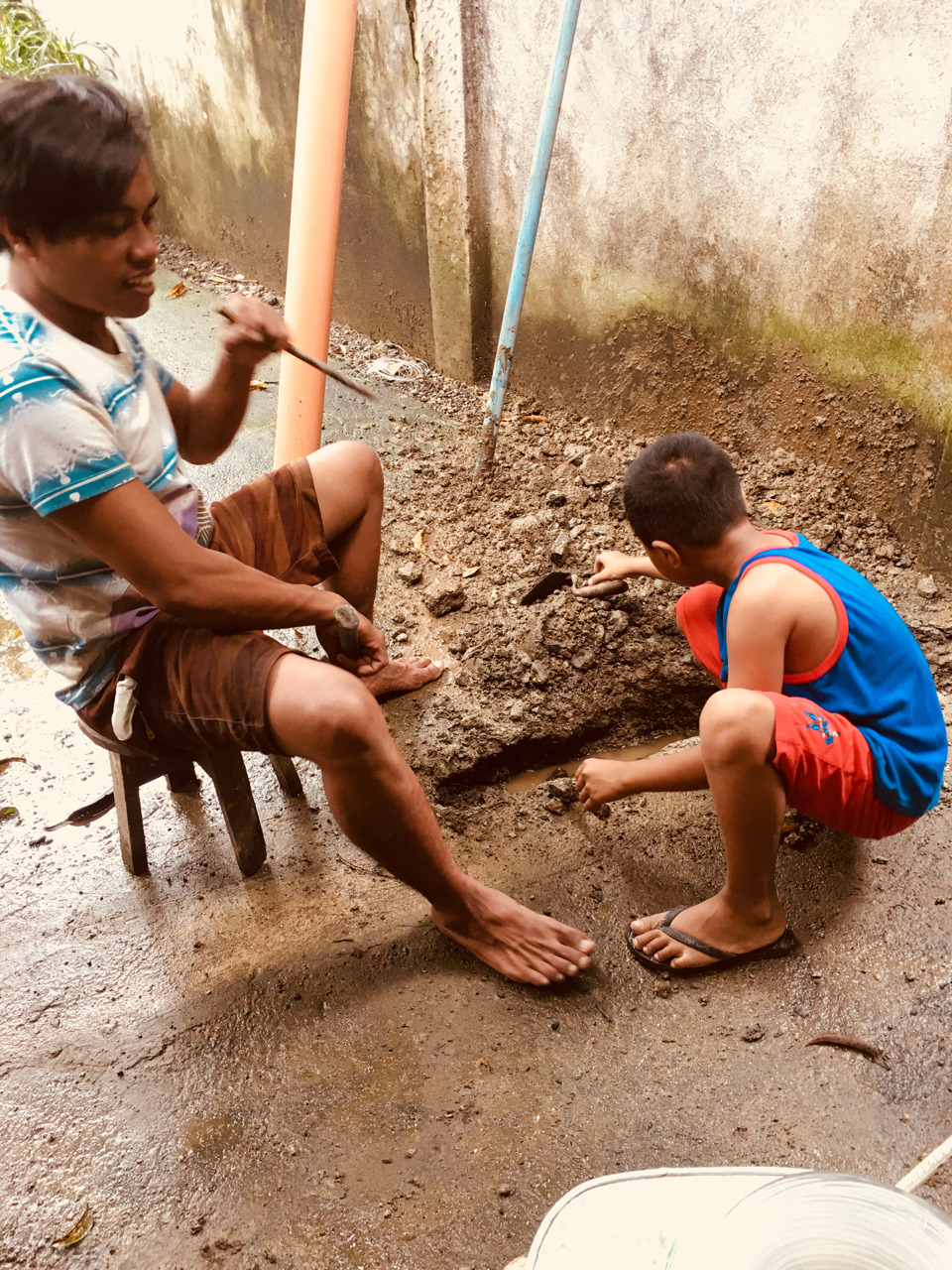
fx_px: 1063
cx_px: 476
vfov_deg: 61.7
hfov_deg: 48.2
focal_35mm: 29
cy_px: 635
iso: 32
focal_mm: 4.15
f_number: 2.2
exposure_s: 1/15
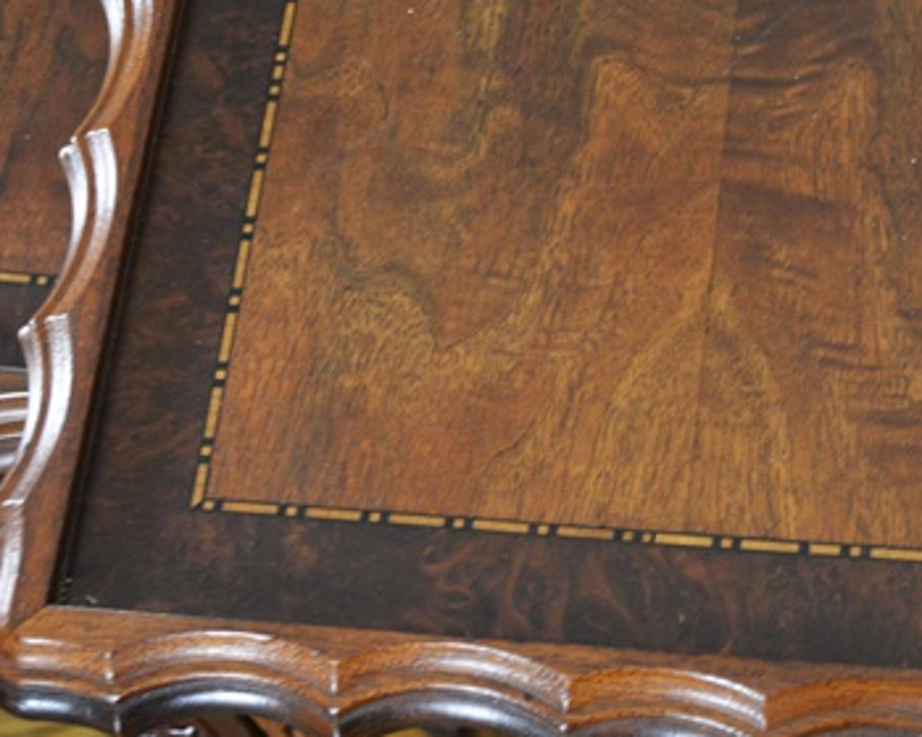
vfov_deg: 18.7
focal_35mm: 82
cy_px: 461
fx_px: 2238
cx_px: 690
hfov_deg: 23.1
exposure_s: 1/30
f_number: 5
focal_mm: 34
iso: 1250
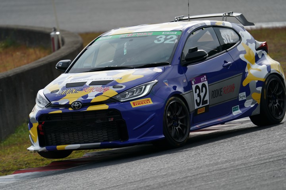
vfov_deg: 2.3
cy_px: 95
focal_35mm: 600
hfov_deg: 3.4
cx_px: 143
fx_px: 4766
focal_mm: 600
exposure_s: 1/800
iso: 250
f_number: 7.1
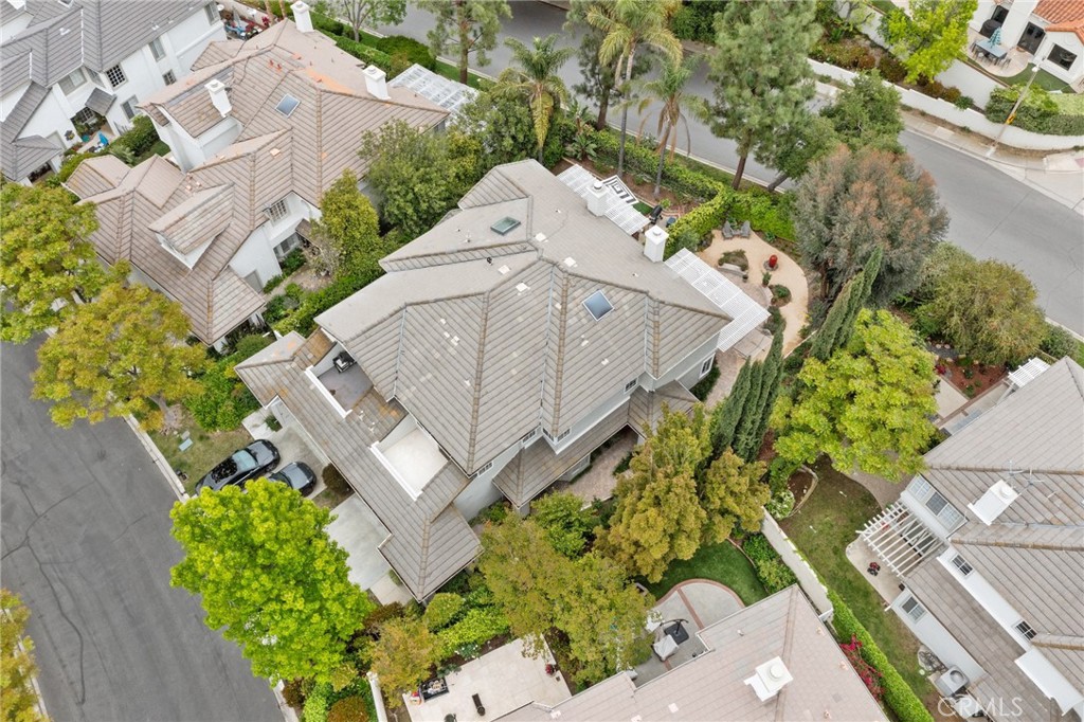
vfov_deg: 46.4
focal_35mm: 28
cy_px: 361
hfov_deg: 65.5
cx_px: 542
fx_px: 843
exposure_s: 1/80
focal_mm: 10.26
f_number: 6.3
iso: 100
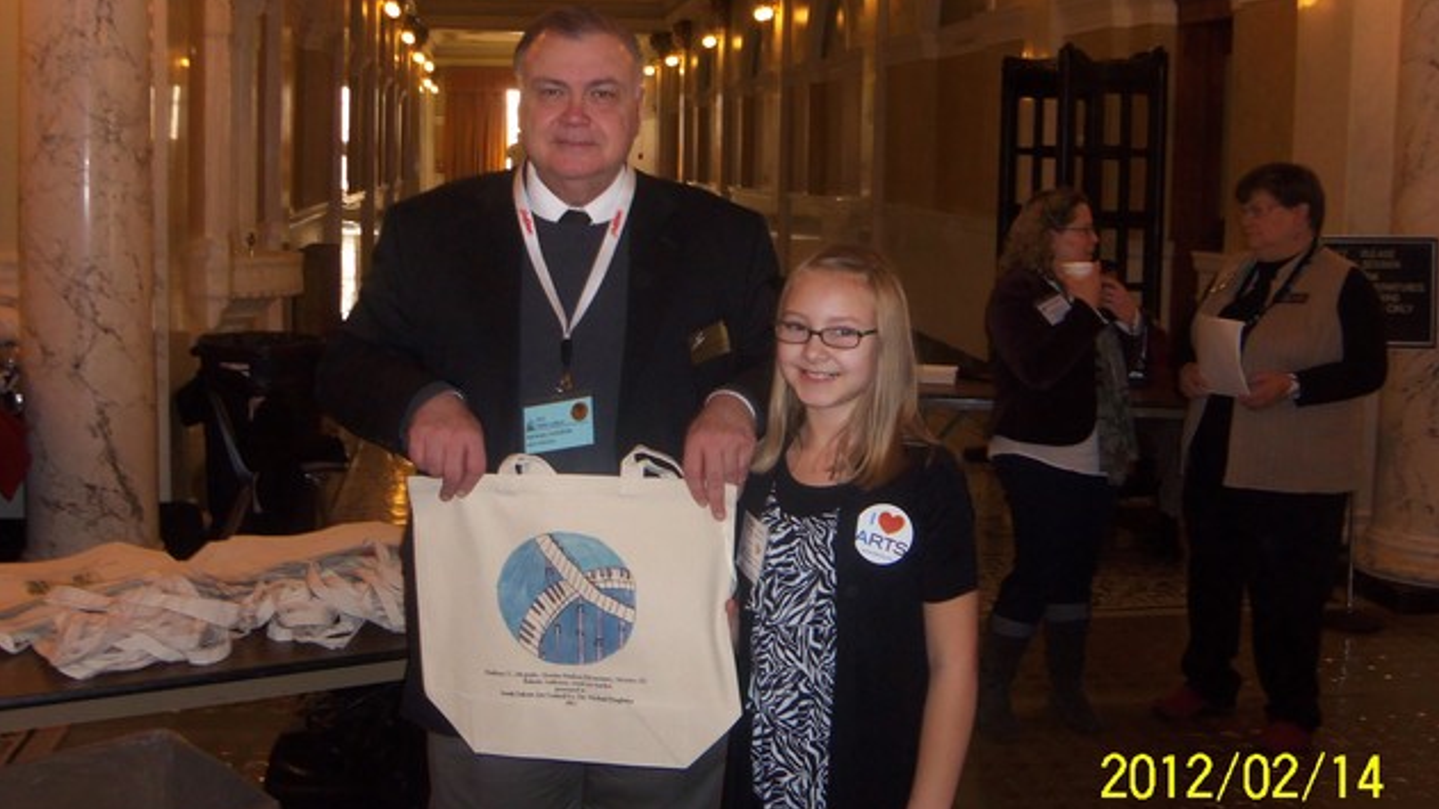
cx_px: 727
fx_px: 1603
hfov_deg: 48.4
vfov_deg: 28.3
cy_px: 362
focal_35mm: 42
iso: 200
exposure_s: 1/50
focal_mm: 6.8
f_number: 4.3
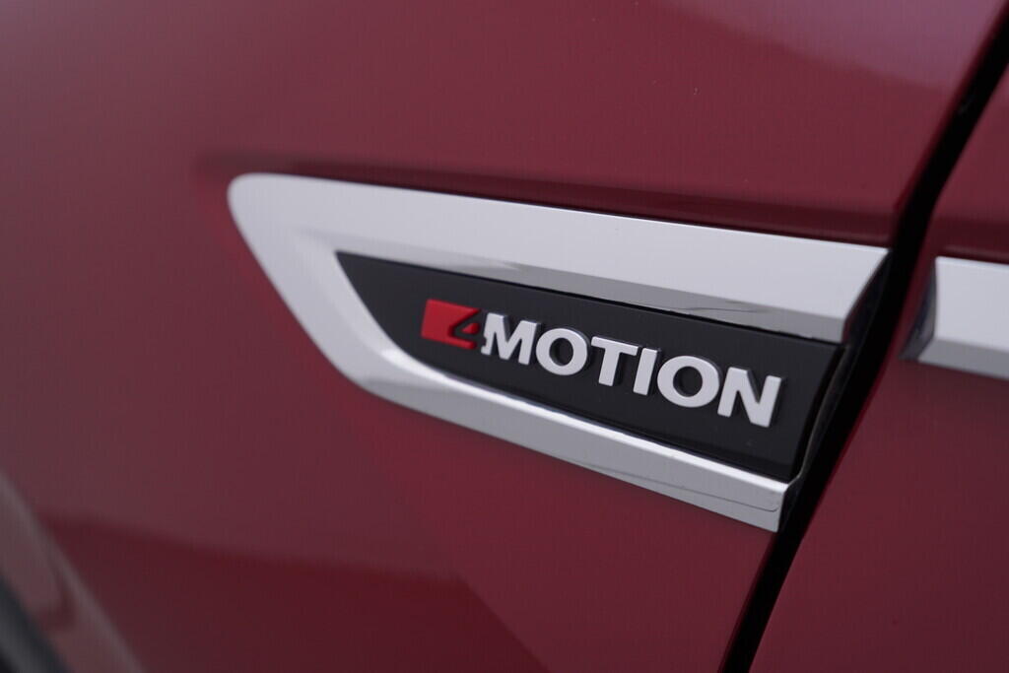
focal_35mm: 36
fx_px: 1009
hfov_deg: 53.1
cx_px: 504
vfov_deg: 36.9
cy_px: 336
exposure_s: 1/100
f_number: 4.5
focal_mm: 24
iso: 125
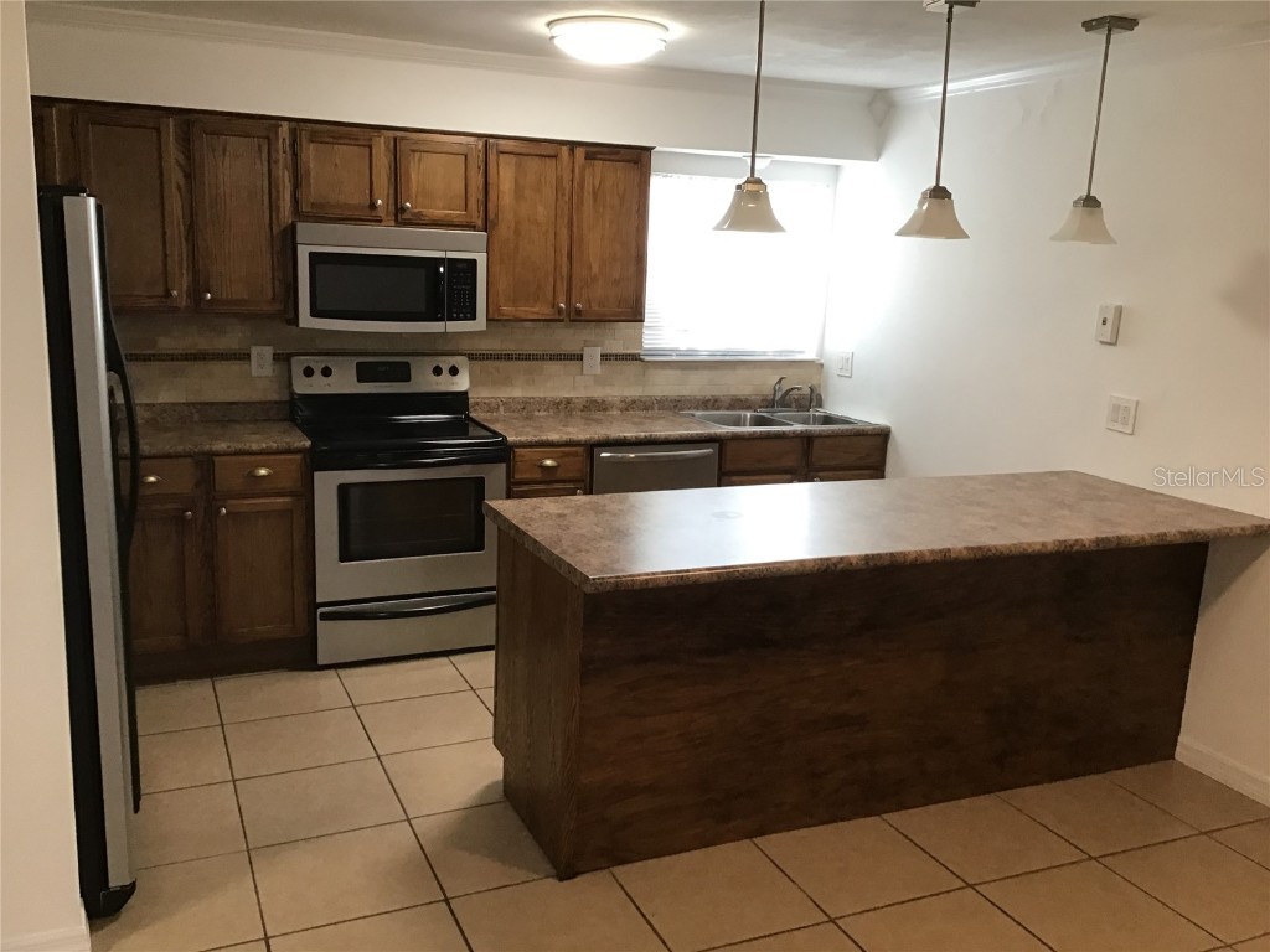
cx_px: 635
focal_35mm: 31
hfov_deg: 58.4
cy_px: 476
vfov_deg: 45.4
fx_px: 1137
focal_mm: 3.3
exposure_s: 1/30
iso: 80
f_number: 2.4
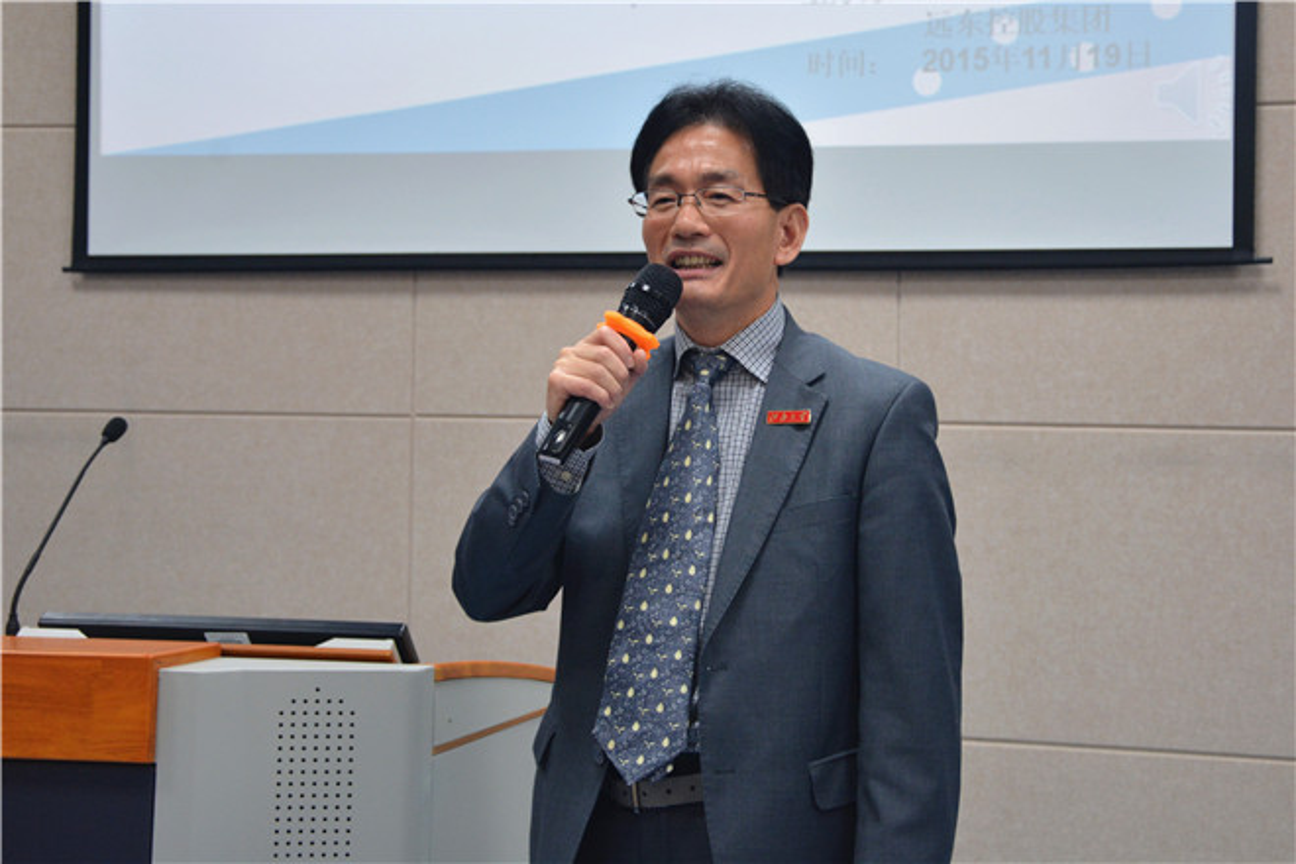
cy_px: 432
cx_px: 648
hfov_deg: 35.1
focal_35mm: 57
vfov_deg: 23.8
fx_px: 2052
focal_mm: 38
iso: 720
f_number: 4.5
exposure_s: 1/60
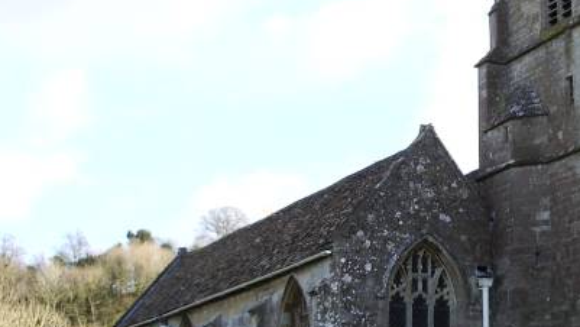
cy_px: 133
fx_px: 1169
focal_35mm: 76
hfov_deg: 27.5
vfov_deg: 15.9
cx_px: 435
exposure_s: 1/100
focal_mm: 5.8
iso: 50
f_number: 4.3
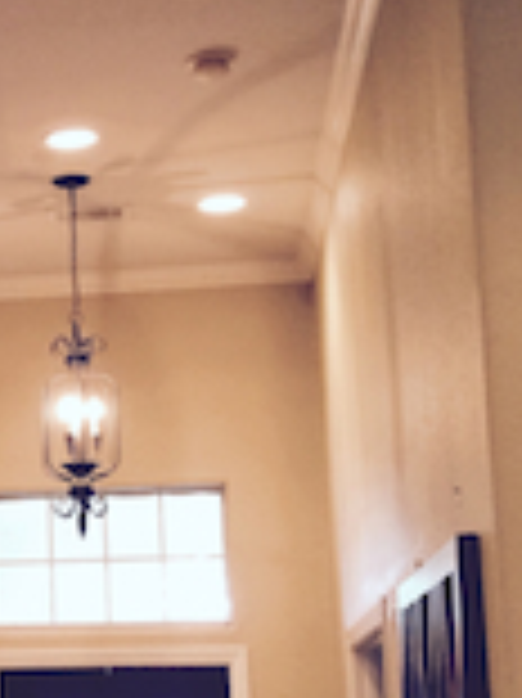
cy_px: 430
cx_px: -234
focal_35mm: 100
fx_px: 2013
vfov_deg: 19.6
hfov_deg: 14.0
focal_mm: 4.15
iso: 200
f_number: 2.2
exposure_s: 1/30
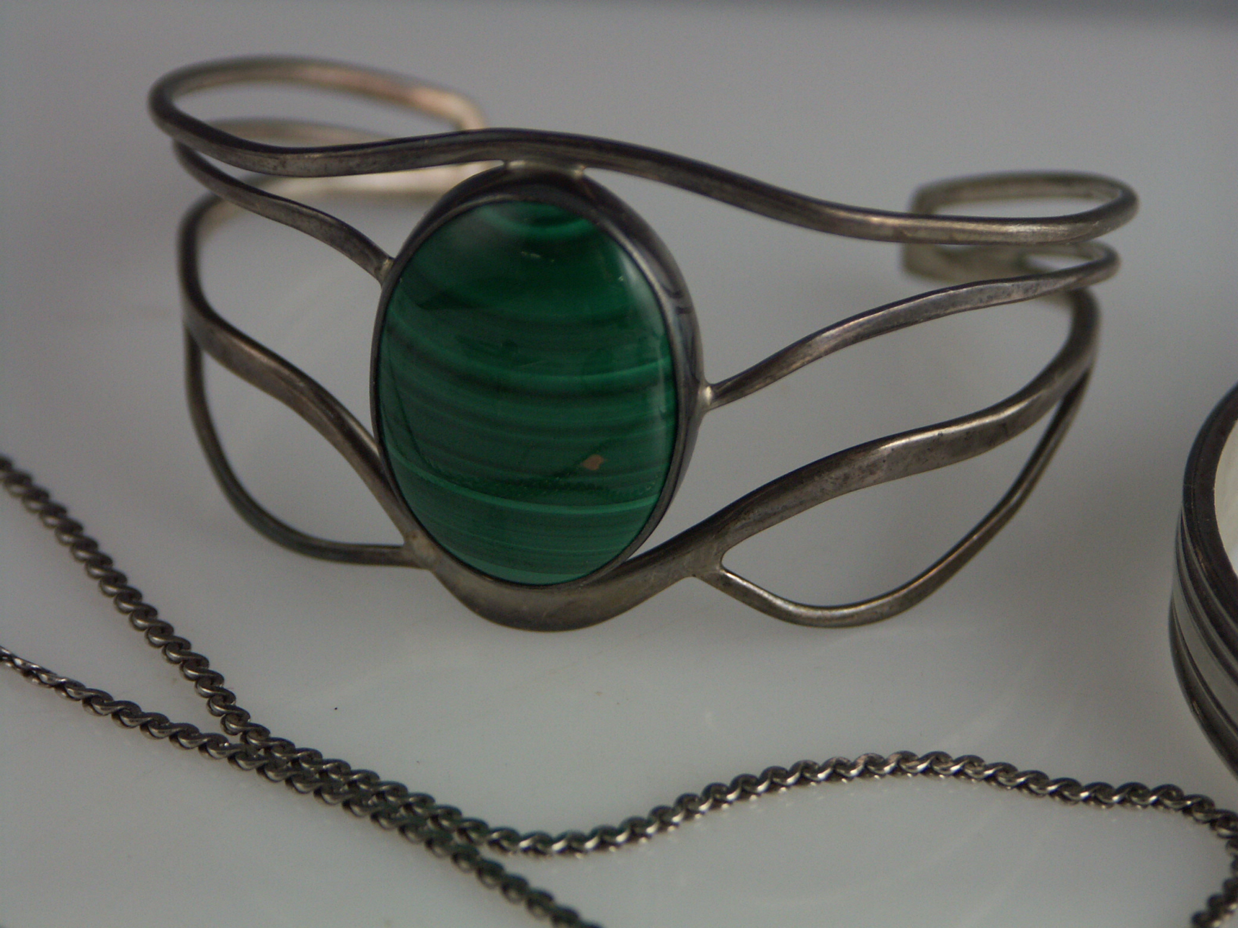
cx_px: 619
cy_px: 464
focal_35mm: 199
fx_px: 7117
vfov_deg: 7.5
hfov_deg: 9.9
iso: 100
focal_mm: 50.8
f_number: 3.5
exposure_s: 1/125
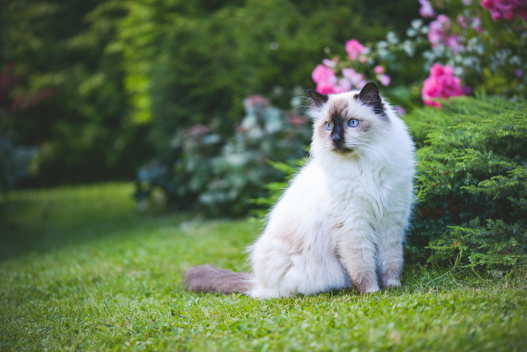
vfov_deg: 13.0
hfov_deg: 19.5
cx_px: 264
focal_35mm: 105
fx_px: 1537
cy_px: 176
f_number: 3.5
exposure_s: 1/200
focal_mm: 105
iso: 160
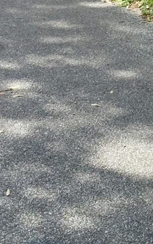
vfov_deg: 13.5
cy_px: -81
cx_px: 251
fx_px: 994
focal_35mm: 149
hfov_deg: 8.5
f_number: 2.2
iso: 32
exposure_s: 1/1199
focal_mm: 4.15
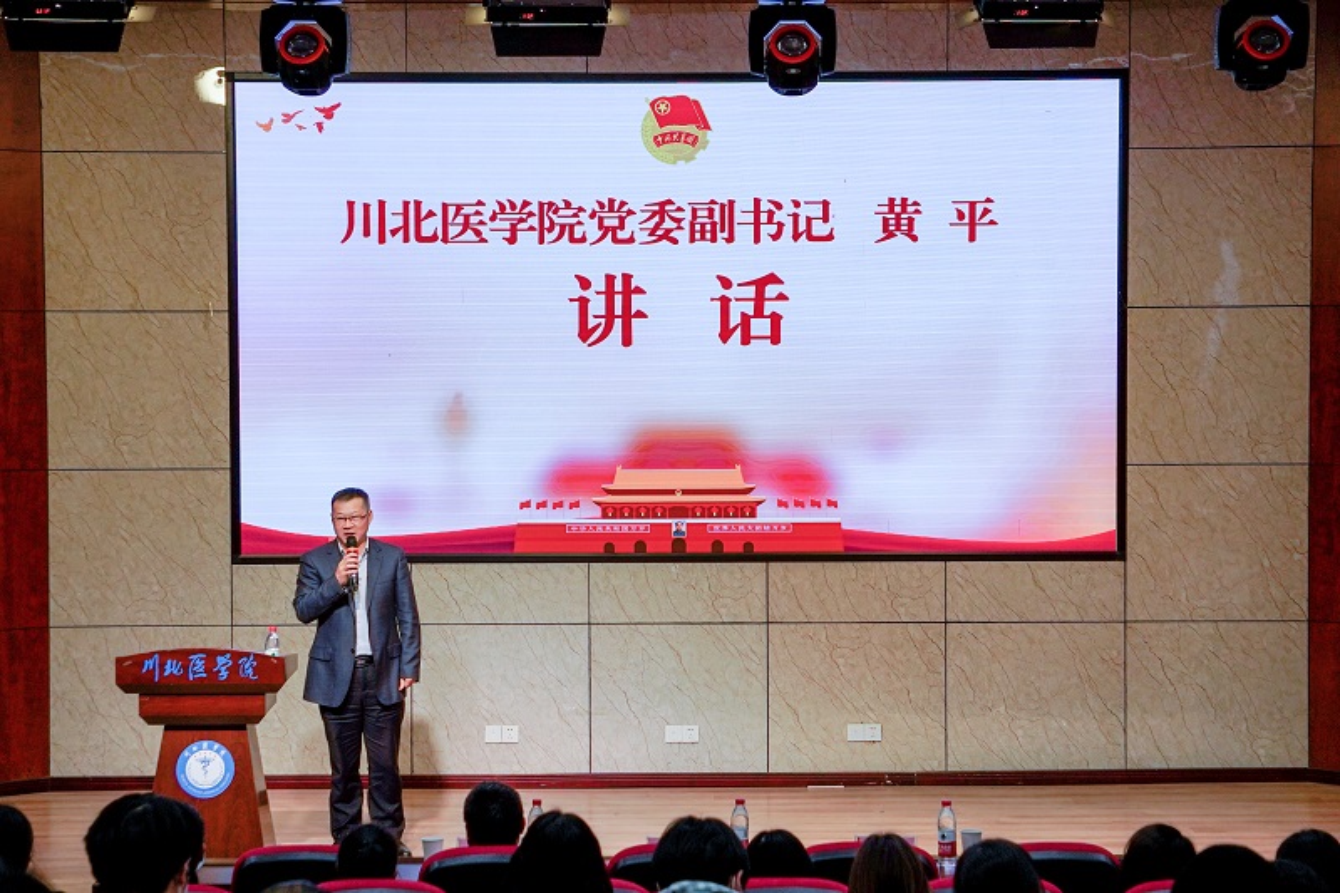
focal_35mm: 82
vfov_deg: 16.6
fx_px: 3051
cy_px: 446
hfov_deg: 24.8
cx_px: 670
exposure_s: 1/125
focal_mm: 55
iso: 640
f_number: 6.3
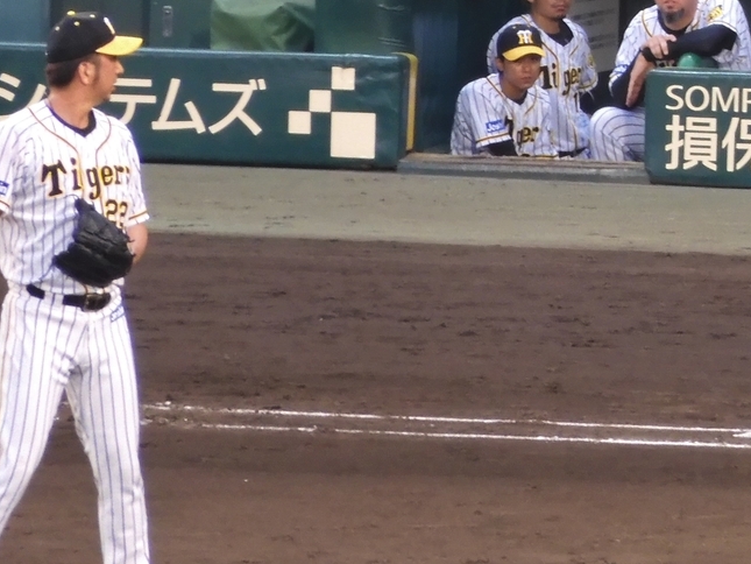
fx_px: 26234
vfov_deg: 1.2
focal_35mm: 1209
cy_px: 172
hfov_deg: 1.6
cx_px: 536
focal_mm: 116
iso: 720
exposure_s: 1/60
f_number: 6.9
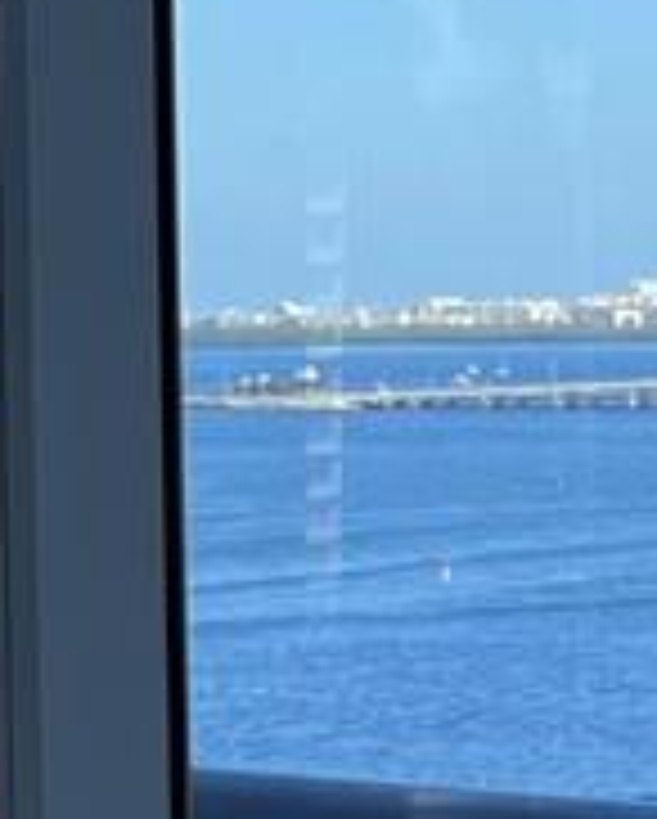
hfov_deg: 6.2
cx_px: -1494
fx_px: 5411
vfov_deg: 8.6
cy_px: 256
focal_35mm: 223
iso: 50
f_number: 1.5
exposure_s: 1/743
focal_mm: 5.7
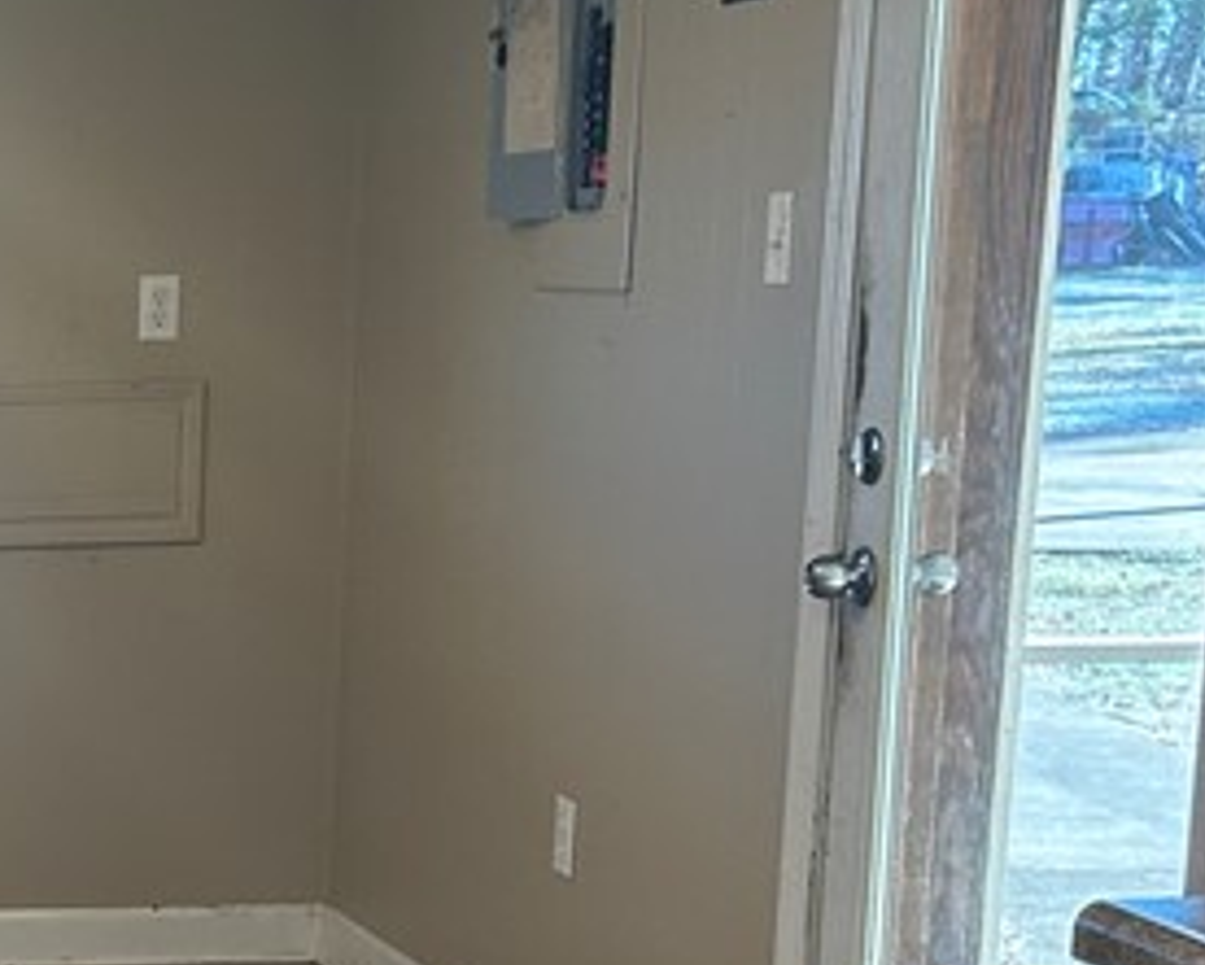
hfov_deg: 18.6
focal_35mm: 94
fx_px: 3354
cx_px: -463
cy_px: 956
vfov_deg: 16.1
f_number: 1.5
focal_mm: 5.7
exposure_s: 1/120
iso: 100
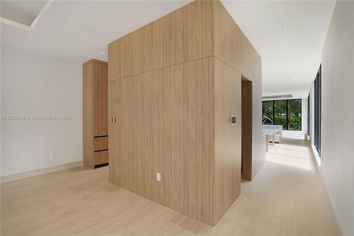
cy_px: 118
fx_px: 157
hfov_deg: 96.7
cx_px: 177
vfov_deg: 73.7
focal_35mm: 16
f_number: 4.5
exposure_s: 1/200
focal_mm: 16
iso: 320
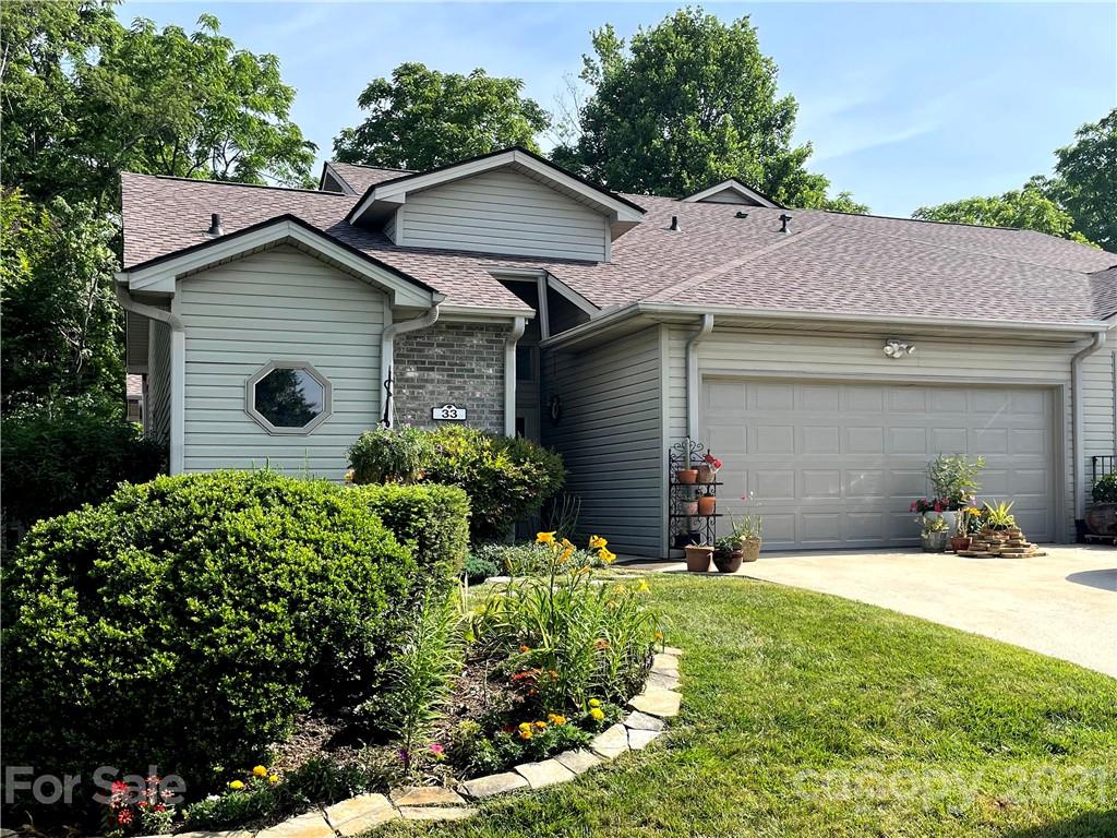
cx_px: 558
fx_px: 839
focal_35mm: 26
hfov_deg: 67.3
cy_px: 419
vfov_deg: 53.1
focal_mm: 4.2
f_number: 1.6
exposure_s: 1/2353
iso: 32
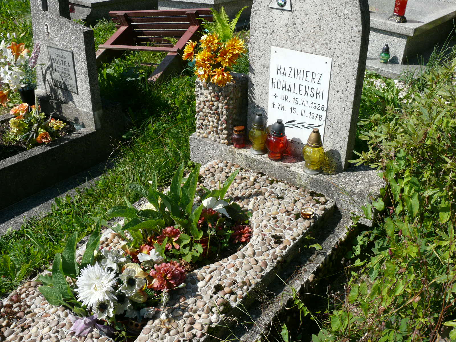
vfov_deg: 40.7
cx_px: 228
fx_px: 461
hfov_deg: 52.6
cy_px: 171
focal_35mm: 35
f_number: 5.6
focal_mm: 7.4
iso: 100
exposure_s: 1/400
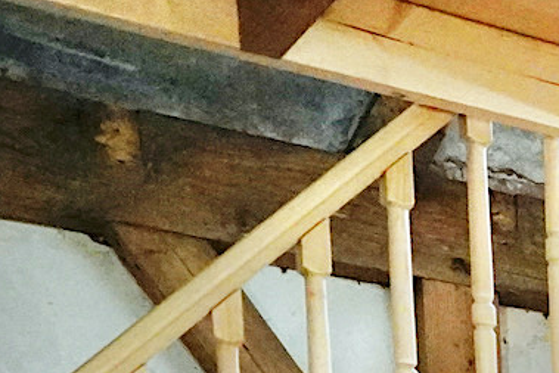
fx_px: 1476
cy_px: 909
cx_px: 1410
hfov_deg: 13.7
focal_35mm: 95
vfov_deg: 11.7
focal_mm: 12
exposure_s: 1/160
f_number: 2.8
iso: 4000
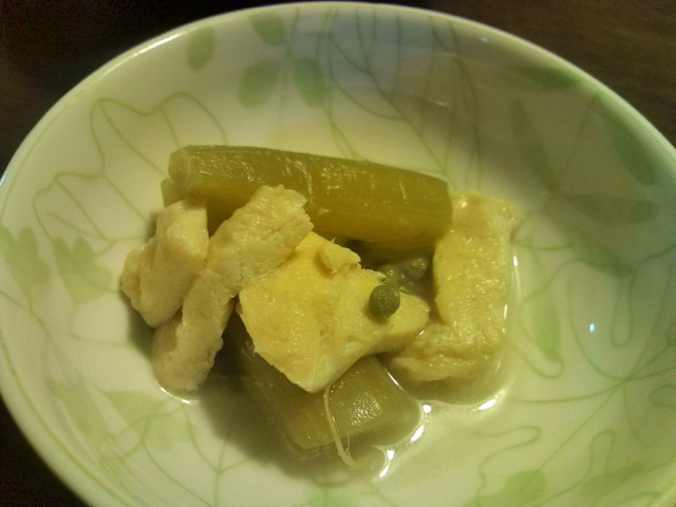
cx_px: 338
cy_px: 254
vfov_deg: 44.2
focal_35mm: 32
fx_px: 625
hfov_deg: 56.8
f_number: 2.8
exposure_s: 1/9.98
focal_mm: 3.3
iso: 102
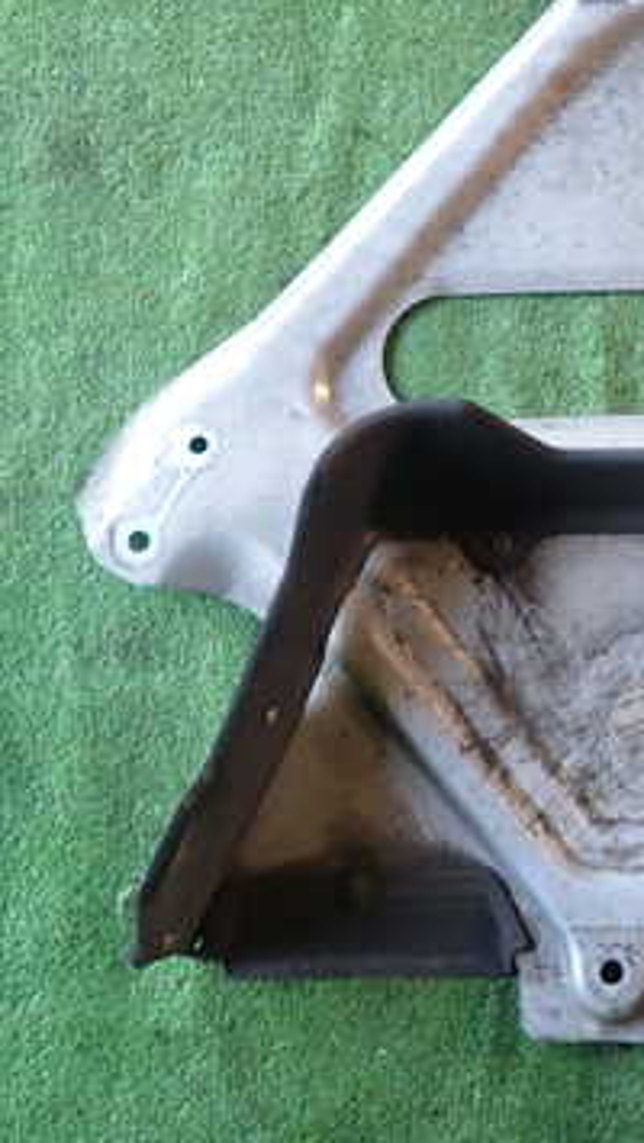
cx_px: 708
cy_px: 509
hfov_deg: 24.3
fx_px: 1395
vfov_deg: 44.5
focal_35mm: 46
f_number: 2
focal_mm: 4.5
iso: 200
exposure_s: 1/60
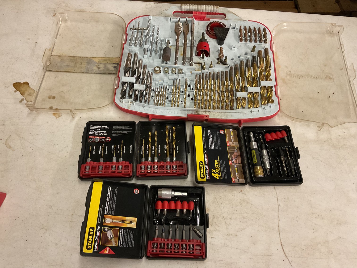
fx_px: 299
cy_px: 134
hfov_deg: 61.7
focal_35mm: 29
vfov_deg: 48.2
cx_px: 178
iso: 250
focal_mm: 3
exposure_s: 1/60
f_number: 1.8
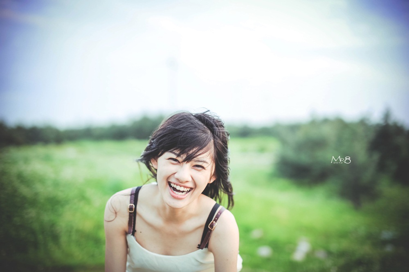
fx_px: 568
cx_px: 204
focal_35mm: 50
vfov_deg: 26.9
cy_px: 136
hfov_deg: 39.6
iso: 200
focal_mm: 50
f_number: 1.4
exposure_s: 1/400
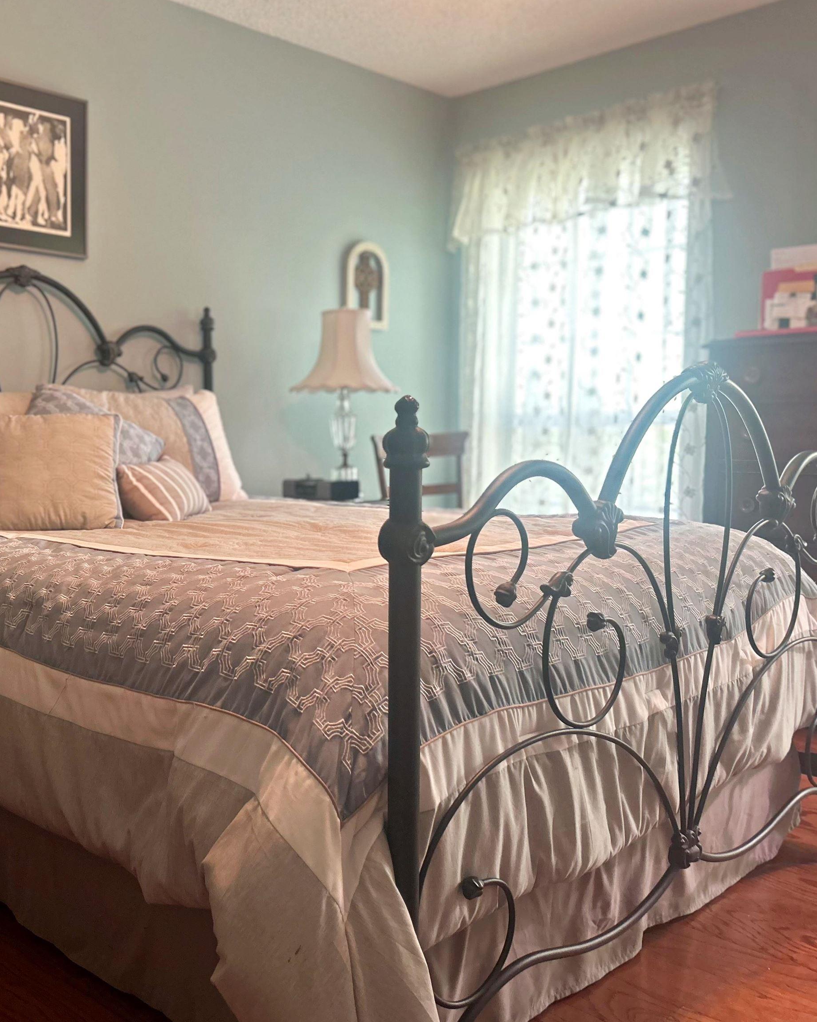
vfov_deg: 52.8
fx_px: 1028
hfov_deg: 42.5
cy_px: 511
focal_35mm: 34
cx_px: 249
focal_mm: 5.7
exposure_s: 1/60
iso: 160
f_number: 1.5
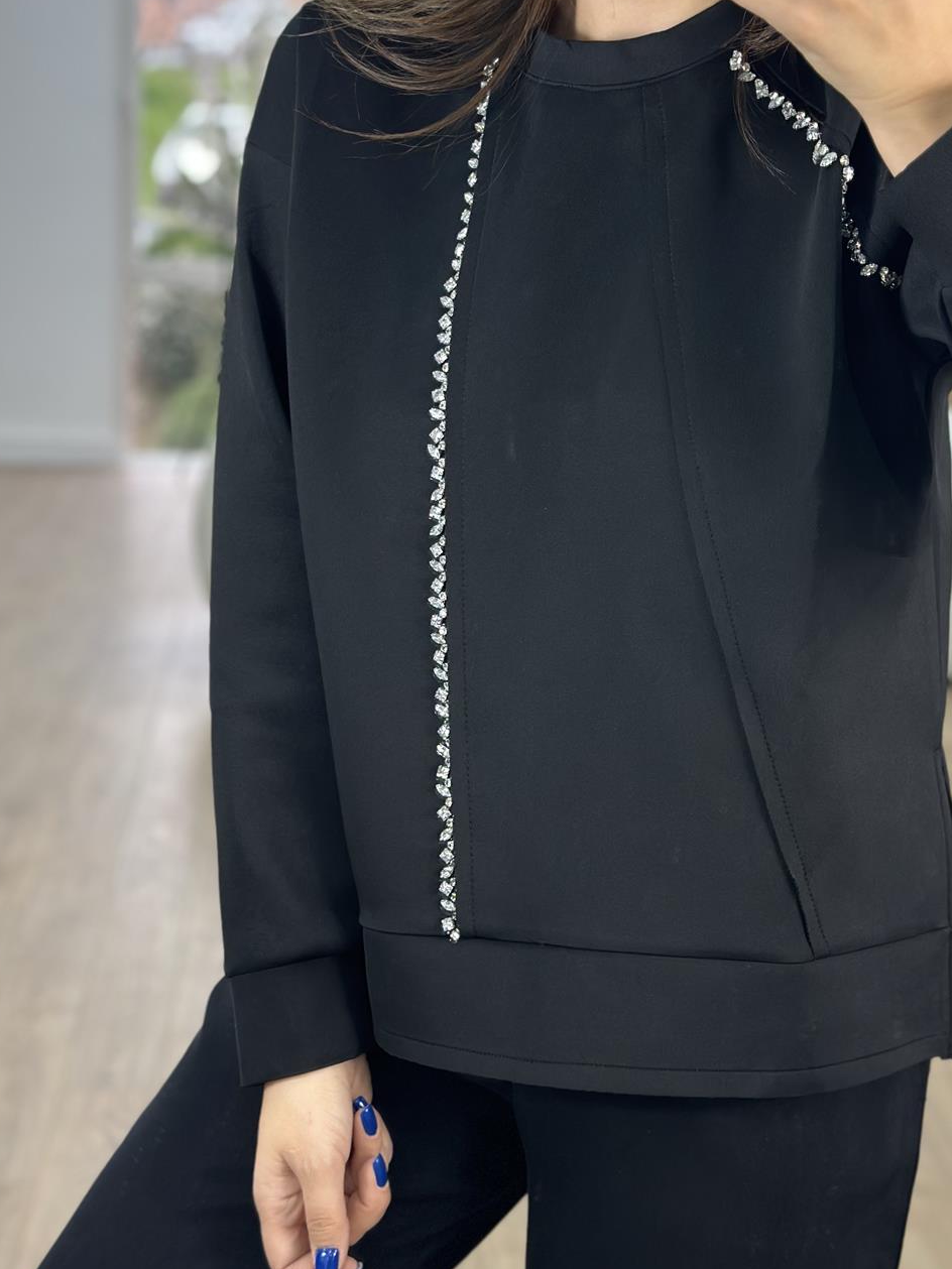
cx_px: 558
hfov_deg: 24.0
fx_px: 2237
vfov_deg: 31.7
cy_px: 572
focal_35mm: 61
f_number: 1.78
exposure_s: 1/100
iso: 160
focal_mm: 6.86
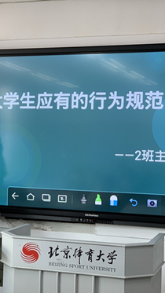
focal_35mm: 76
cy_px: 146
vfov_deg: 27.9
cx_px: 59
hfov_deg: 15.9
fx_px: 591
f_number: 2.4
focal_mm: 6
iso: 64
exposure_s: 1/50
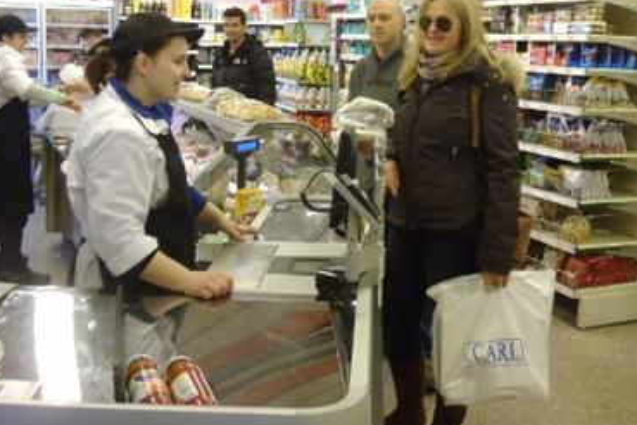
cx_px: 371
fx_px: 778
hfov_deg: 44.3
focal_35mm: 44
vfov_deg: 30.0
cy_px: 107
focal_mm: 4.7
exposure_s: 1/60
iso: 200
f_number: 2.8
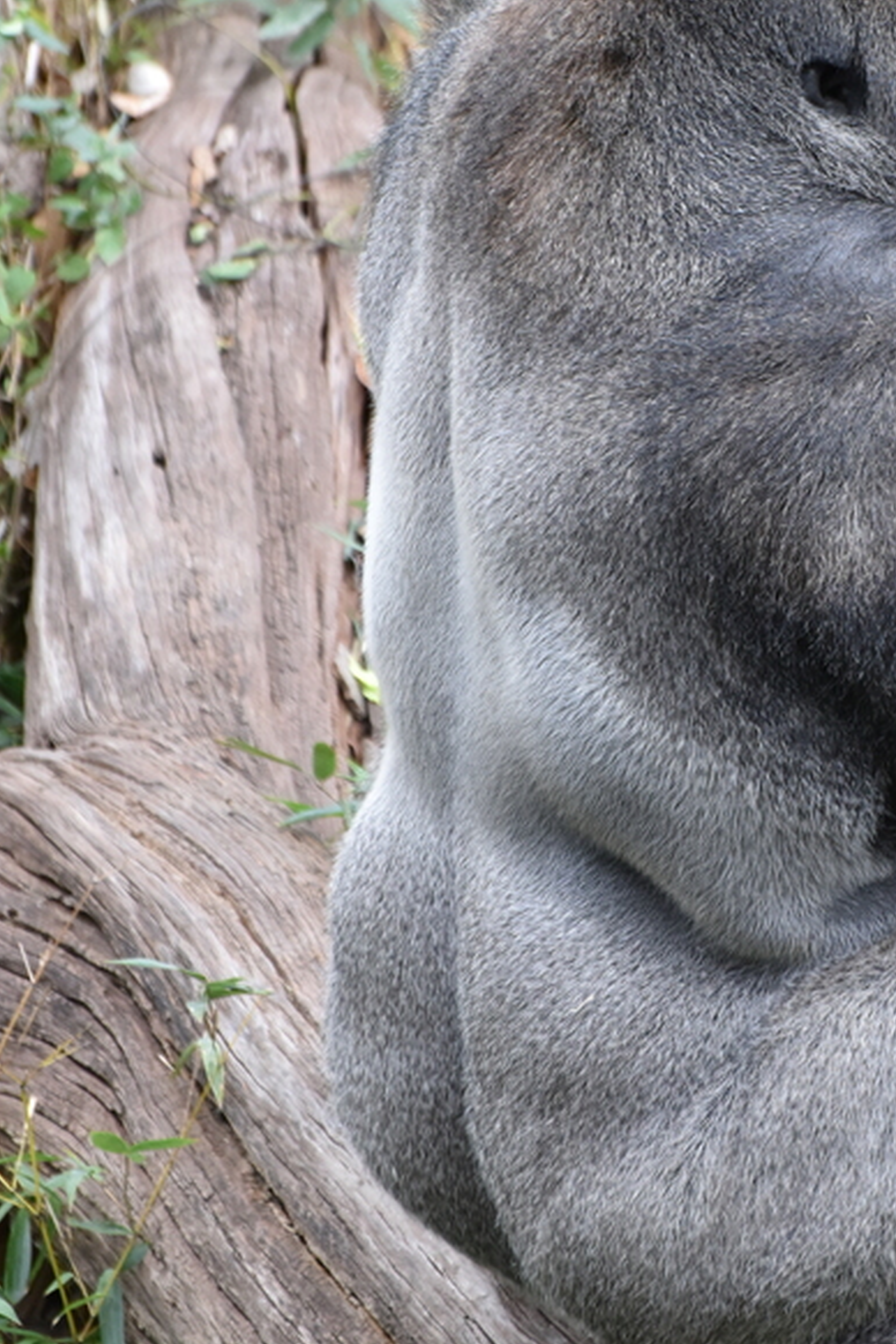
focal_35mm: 429
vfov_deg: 4.8
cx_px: 905
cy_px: 469
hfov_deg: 3.2
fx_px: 16015
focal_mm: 195
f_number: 5.3
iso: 1600
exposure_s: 1/400
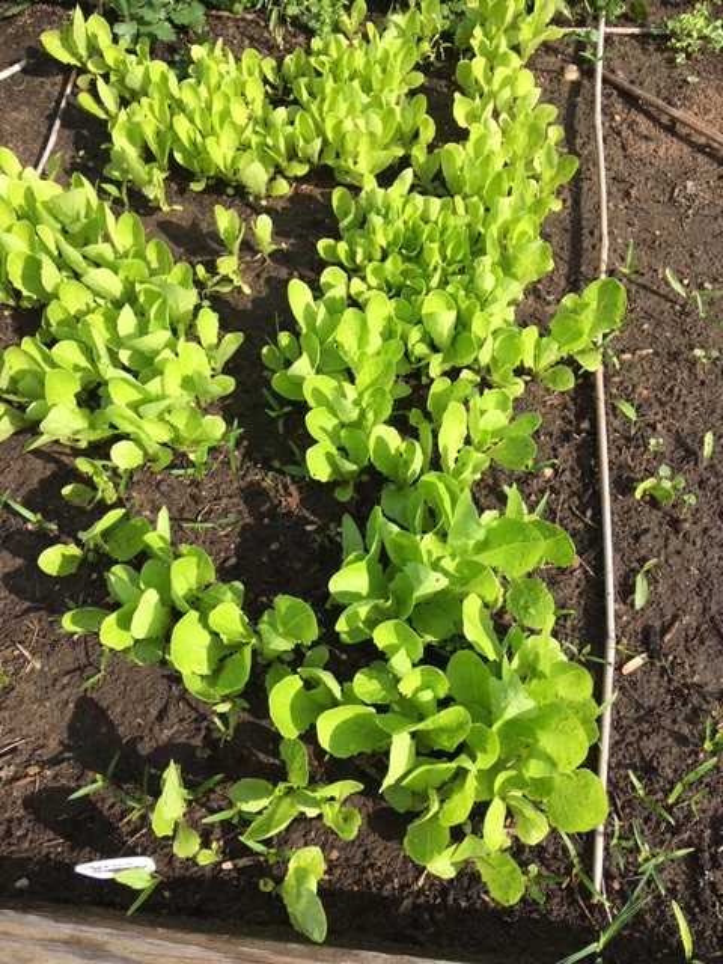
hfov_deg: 48.2
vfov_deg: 61.7
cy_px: 482
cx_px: 362
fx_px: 808
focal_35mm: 29
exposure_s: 1/1115
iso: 25
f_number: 2.2
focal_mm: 4.15
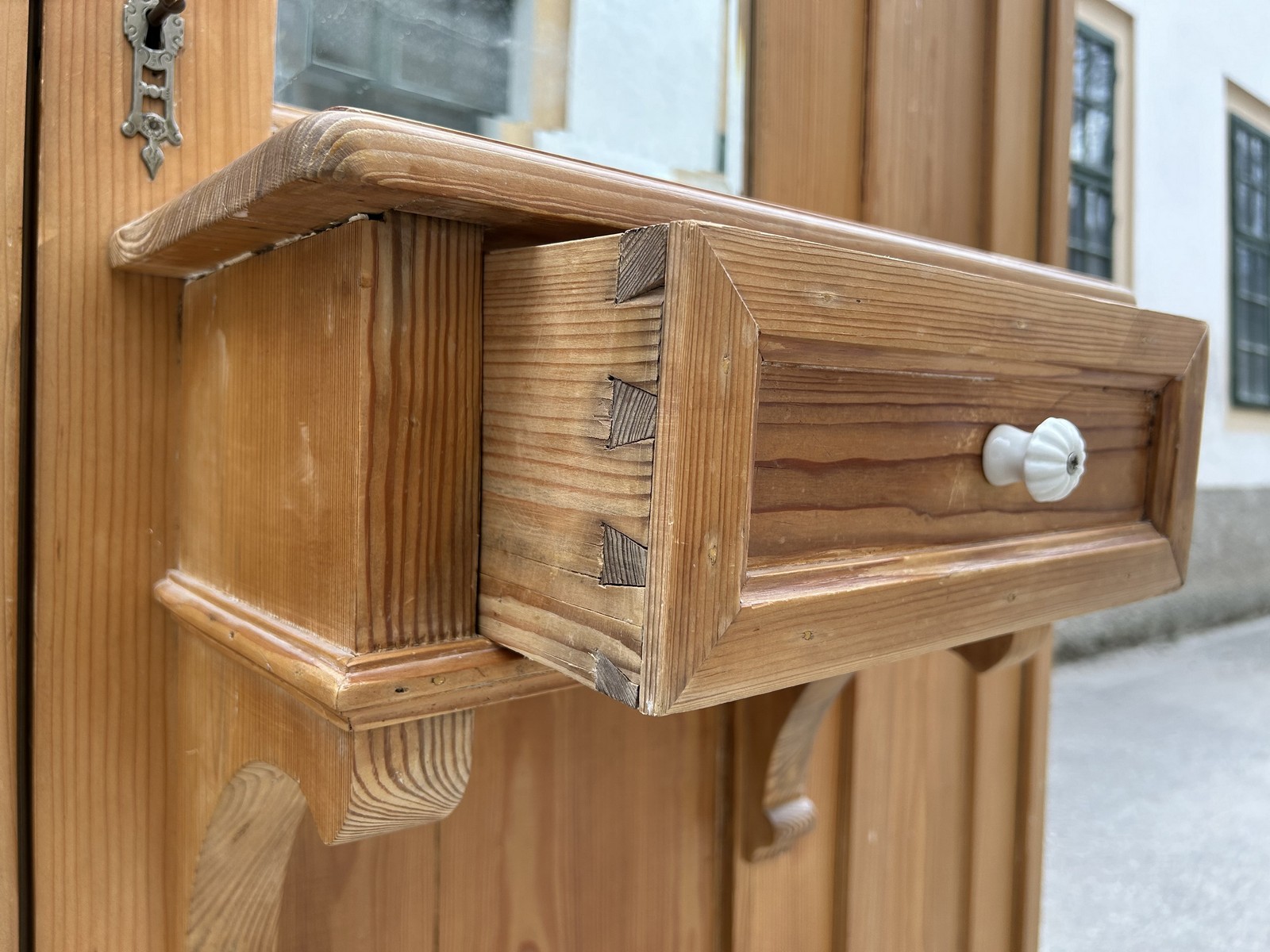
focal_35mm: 26
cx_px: 635
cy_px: 476
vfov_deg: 53.1
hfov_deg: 67.3
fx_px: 954
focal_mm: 5.7
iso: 40
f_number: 1.5
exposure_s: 1/205
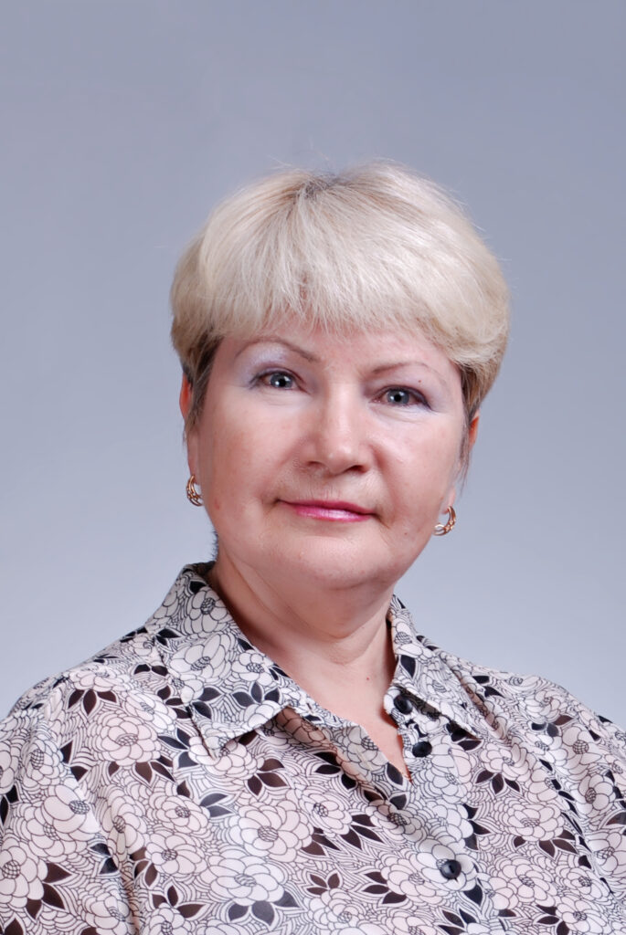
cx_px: 313
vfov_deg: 26.0
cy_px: 468
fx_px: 2030
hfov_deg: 17.5
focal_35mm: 78
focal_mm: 52
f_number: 7.1
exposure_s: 1/125
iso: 100
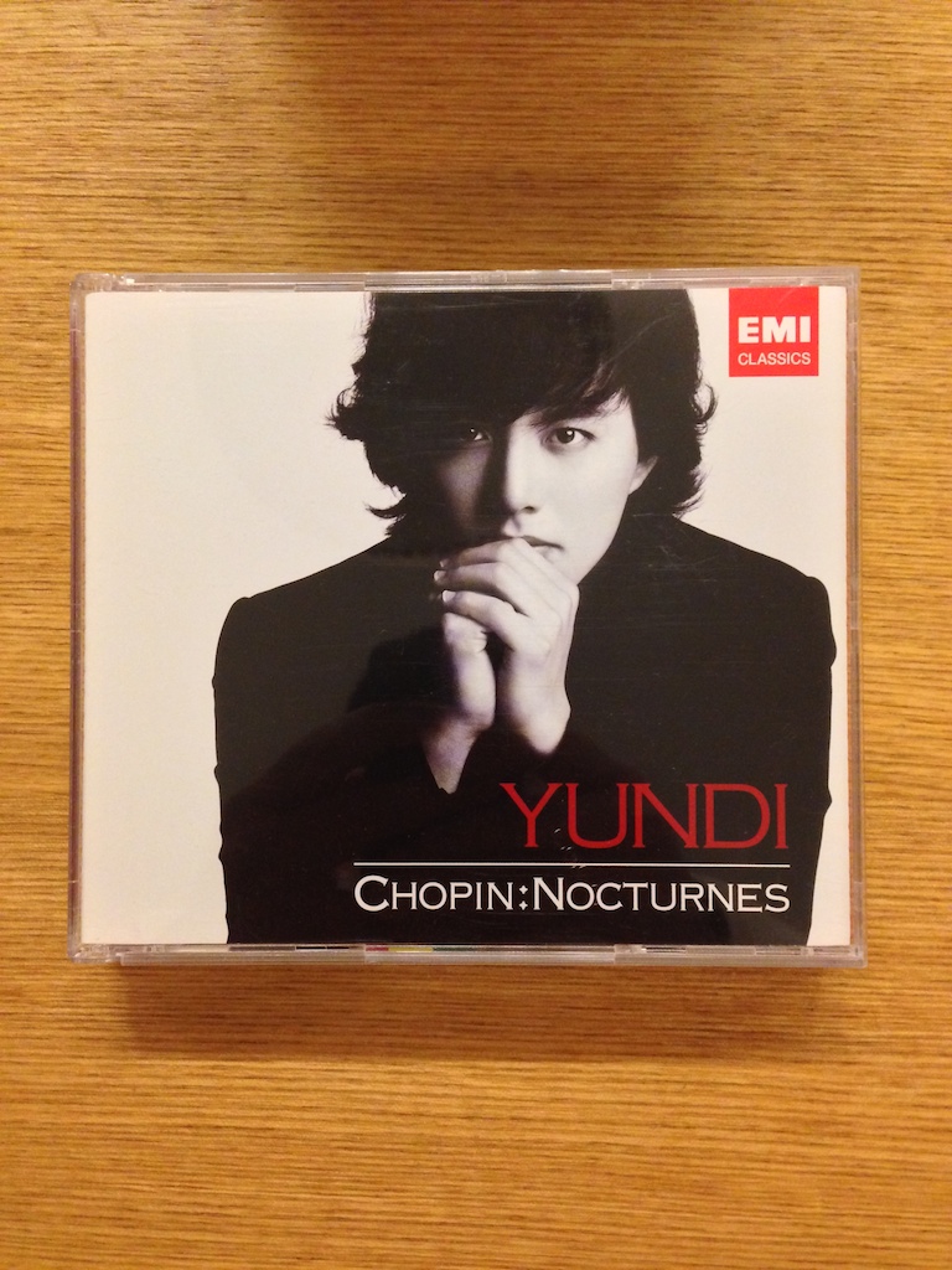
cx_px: 476
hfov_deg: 42.9
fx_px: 1210
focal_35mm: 33
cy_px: 635
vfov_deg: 55.4
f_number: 2.4
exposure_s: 1/20
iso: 400
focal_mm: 4.12
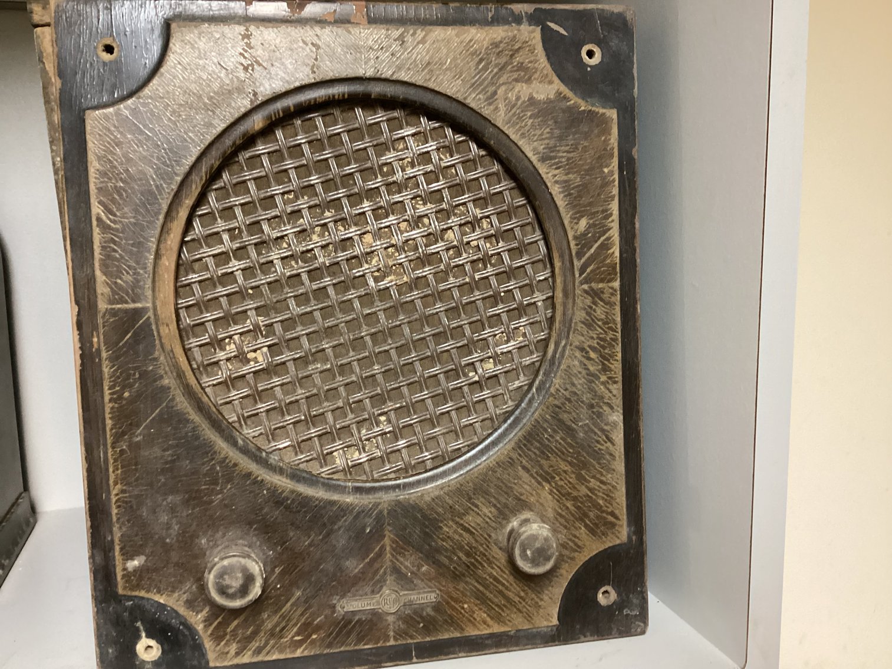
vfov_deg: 45.4
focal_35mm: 31
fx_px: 799
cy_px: 334
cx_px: 446
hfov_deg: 58.3
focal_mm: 3.3
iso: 320
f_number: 2.4
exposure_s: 1/30
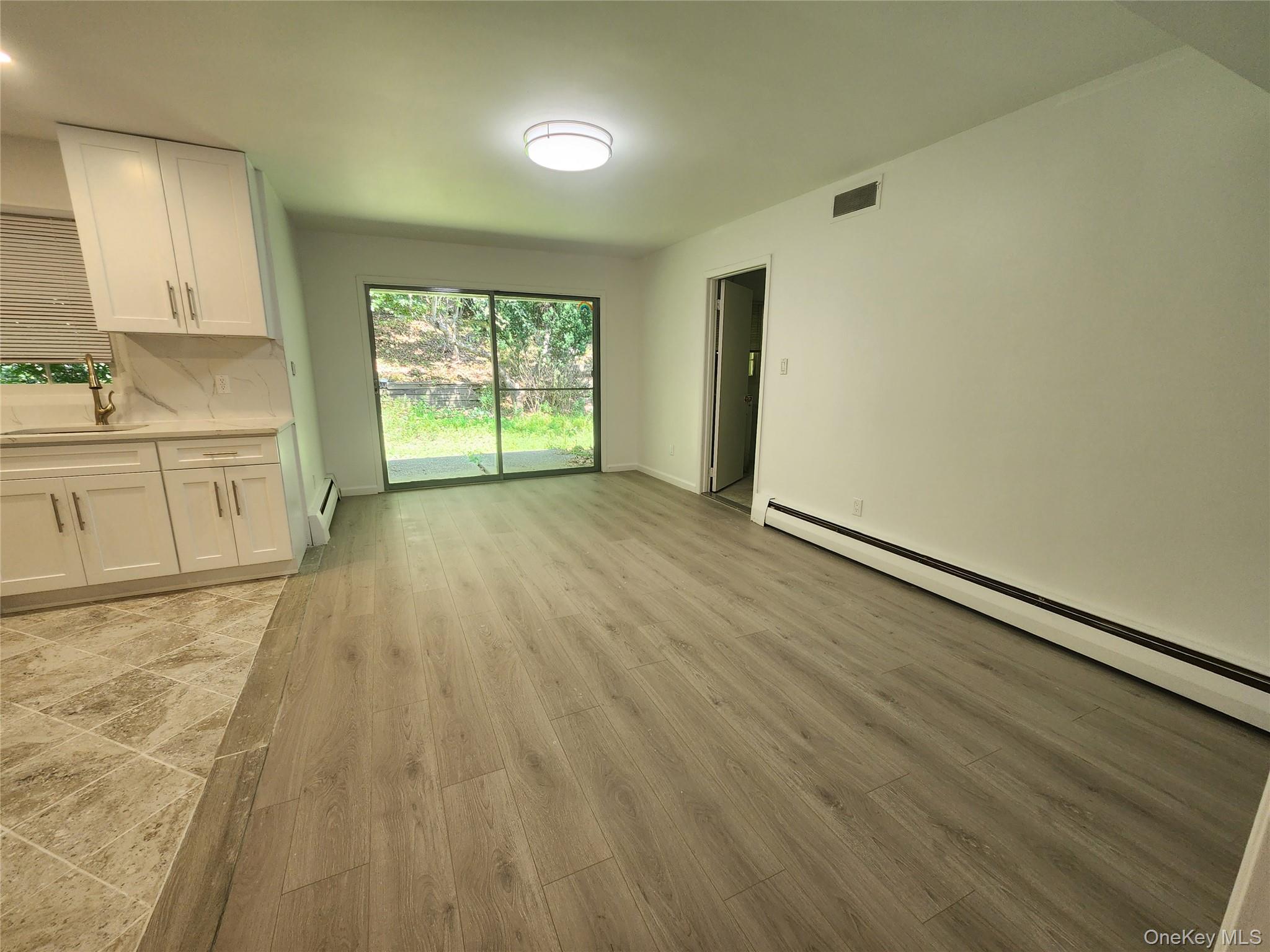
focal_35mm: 13
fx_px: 477
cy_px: 476
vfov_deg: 89.9
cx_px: 635
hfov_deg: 106.2
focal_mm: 2.2
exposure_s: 1/60
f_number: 2.2
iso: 125
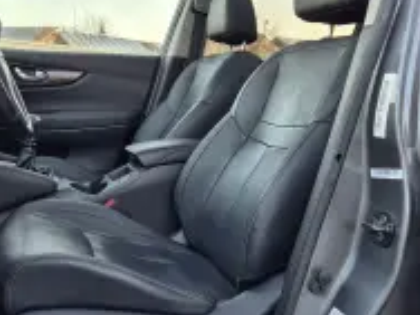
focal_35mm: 44
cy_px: 145
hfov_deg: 42.5
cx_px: 150
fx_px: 534
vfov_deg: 32.9
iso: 64
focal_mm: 5.4
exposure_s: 1/180
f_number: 1.8
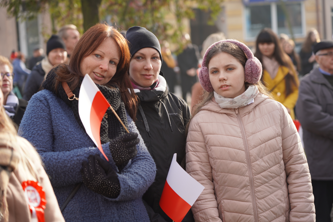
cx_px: 166
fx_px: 796
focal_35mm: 86
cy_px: 111
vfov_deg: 15.9
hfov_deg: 23.6
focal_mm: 86
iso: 125
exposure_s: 1/160
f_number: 4
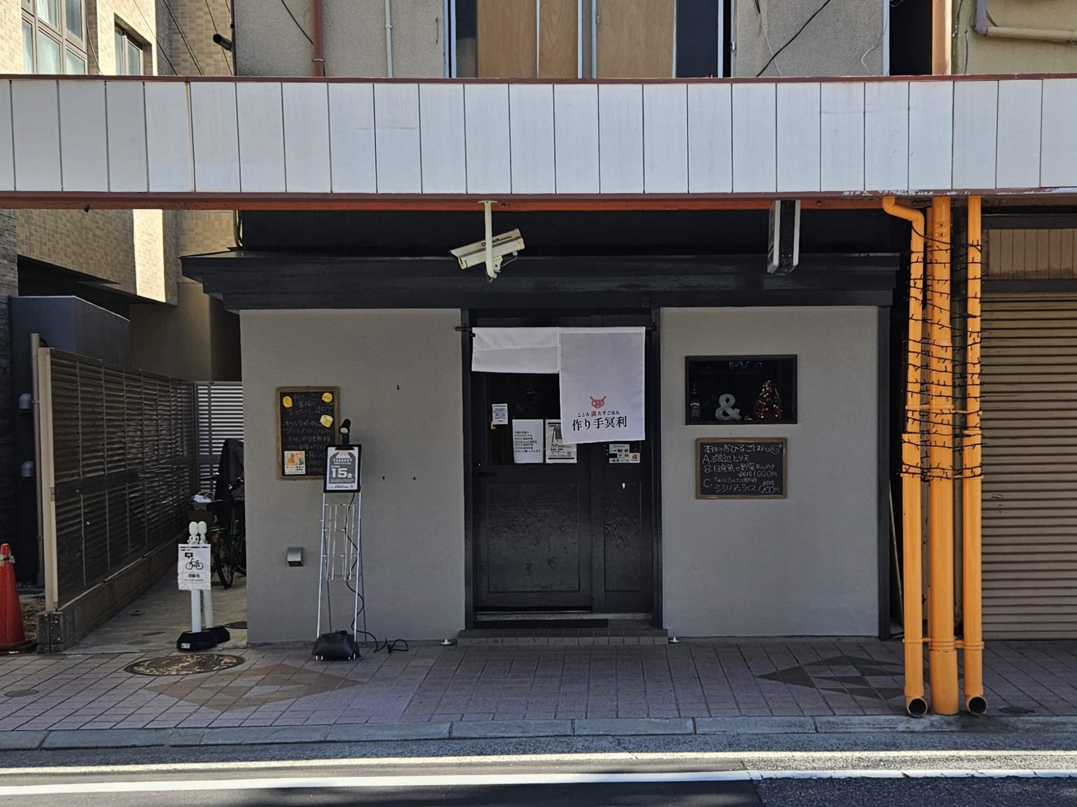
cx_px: 538
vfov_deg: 58.9
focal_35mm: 23
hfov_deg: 73.9
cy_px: 404
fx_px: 716
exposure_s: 1/769
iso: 40
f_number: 1.8
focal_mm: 5.4
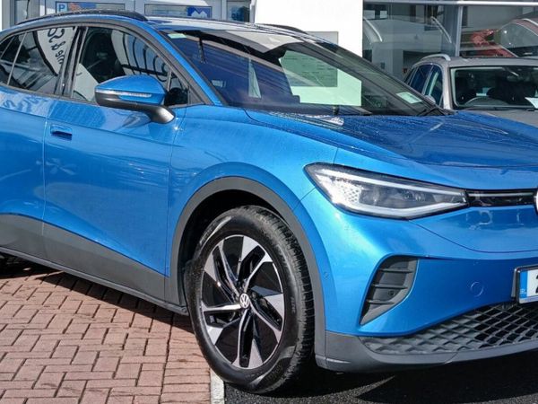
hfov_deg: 67.3
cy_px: 202
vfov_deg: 53.1
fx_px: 404
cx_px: 269
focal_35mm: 26
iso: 20
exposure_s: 1/699
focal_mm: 3.98
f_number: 1.8
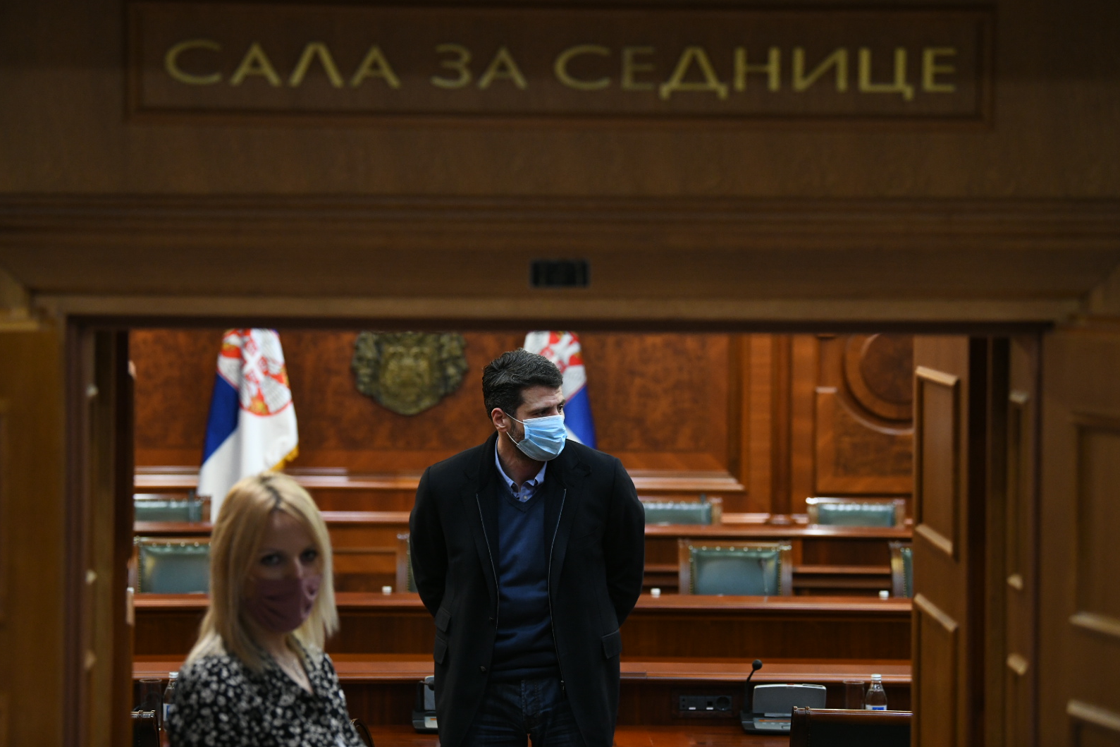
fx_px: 3235
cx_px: 550
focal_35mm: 104
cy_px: 376
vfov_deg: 13.2
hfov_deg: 19.6
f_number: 3.5
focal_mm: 102
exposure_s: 1/160
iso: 3200
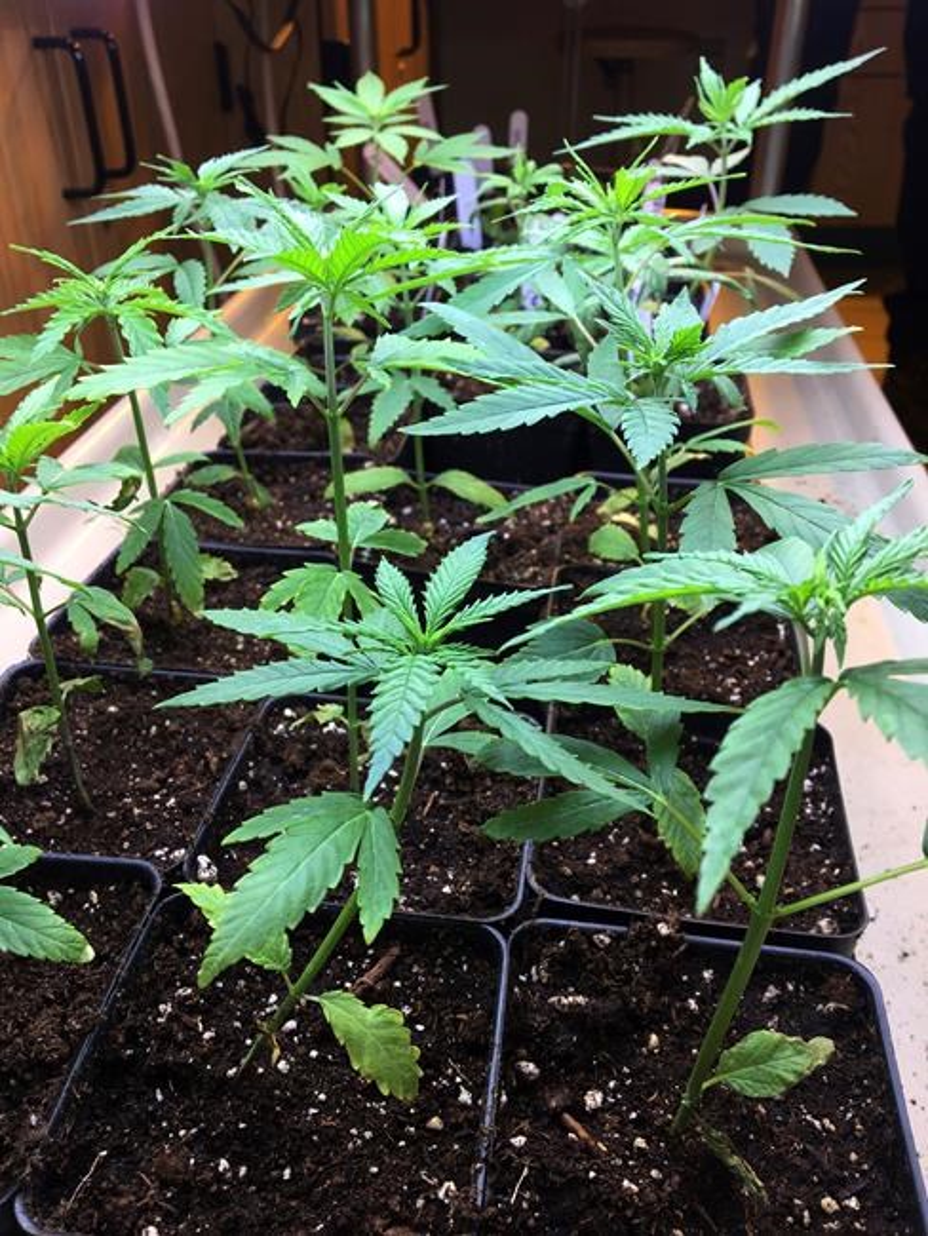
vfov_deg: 61.6
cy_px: 618
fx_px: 1036
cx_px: 464
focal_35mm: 29
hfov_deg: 48.3
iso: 25
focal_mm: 4.15
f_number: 2.2
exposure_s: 1/126
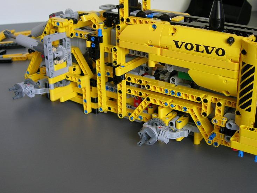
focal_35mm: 53
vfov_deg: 27.4
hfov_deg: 36.0
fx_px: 394
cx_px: 157
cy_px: 71
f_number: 2.8
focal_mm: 7.8
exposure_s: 1/15.4
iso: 64
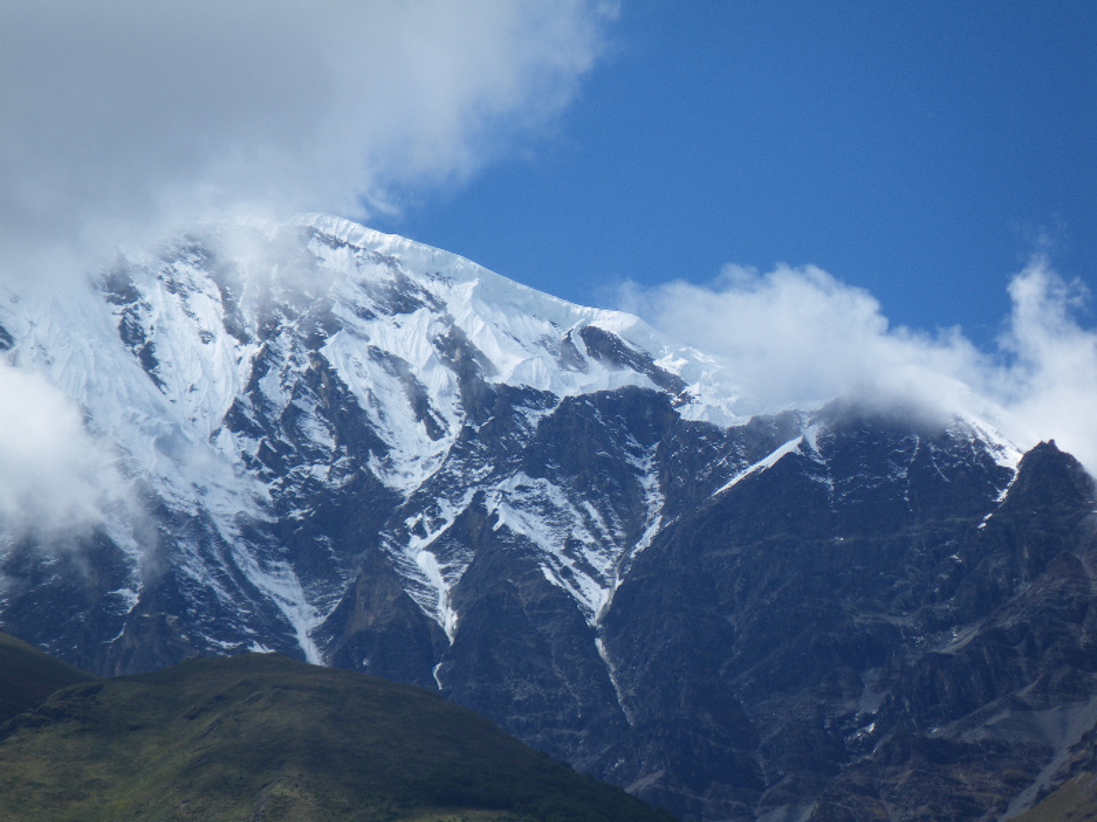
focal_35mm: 140
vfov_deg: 10.6
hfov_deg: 14.1
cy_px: 411
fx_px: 4437
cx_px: 548
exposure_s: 1/320
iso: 50
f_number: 5.5
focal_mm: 25
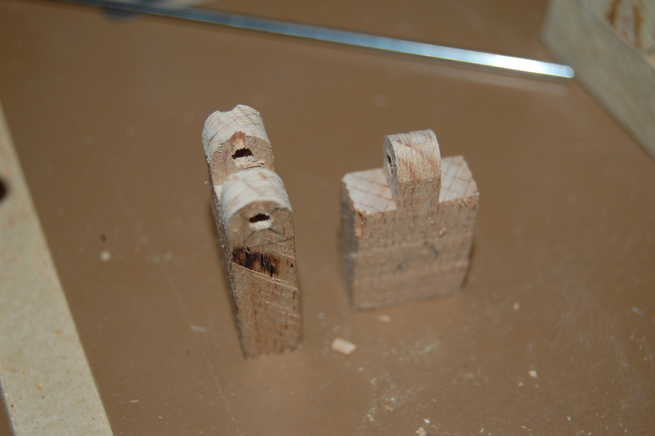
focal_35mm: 57
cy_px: 218
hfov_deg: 35.1
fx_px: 1036
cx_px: 328
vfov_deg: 23.7
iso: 320
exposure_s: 1/60
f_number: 5
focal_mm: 38
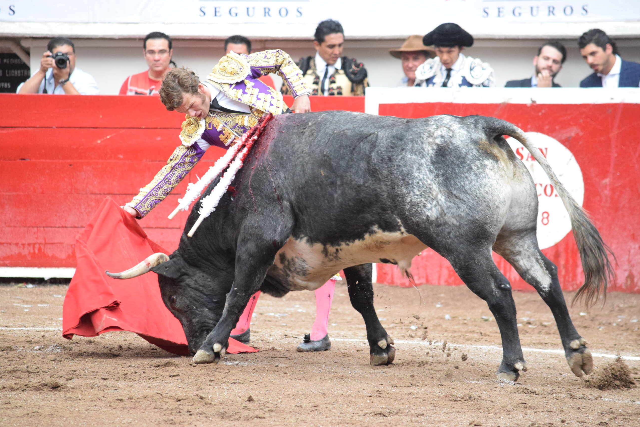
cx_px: 320
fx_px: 5618
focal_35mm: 316
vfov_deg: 4.4
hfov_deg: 6.5
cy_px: 213
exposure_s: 1/320
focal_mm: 210
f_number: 5.3
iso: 3200
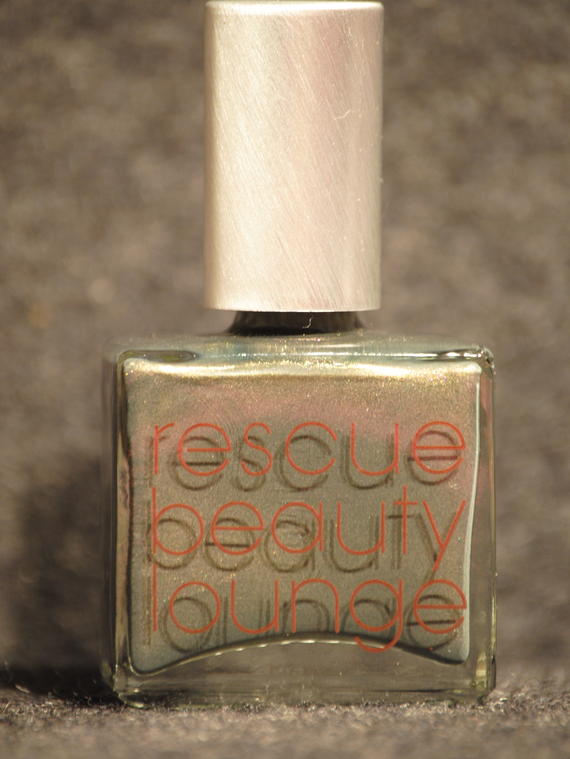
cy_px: 357
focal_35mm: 324
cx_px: 285
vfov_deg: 6.1
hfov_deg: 4.6
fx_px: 7112
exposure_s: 1/6
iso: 400
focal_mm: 200
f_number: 5.6
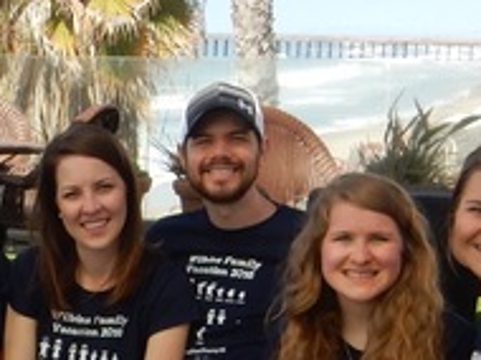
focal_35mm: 163
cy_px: 459
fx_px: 2262
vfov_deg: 9.0
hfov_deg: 11.6
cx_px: -238
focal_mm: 7.6
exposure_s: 1/500
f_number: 4.2
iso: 125
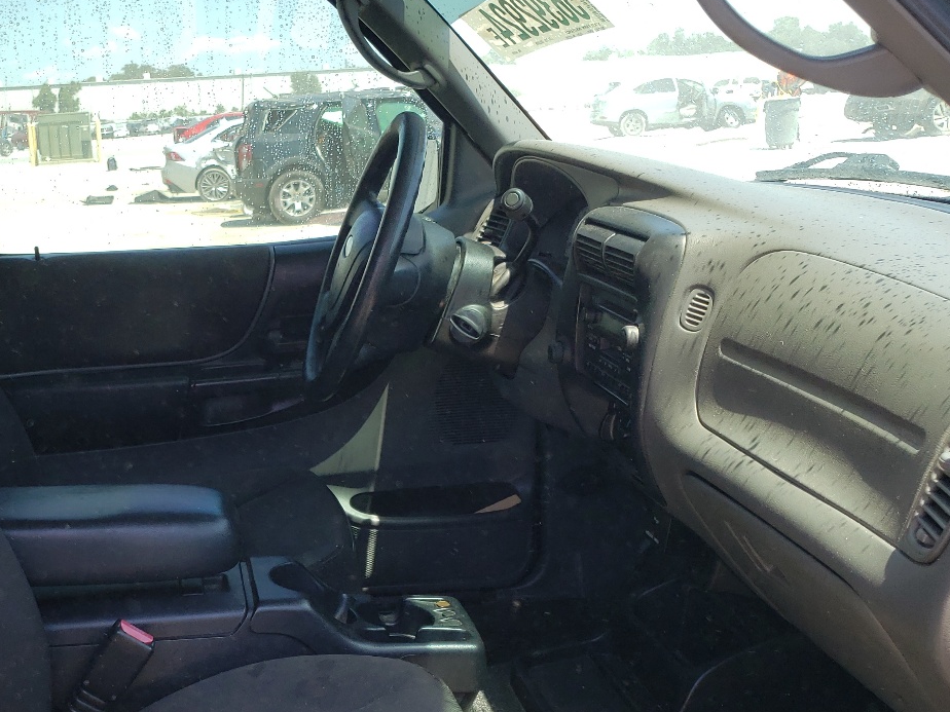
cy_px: 513
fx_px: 1235
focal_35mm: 45
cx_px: 214
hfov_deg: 40.6
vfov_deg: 31.7
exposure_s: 1/435
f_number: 1.5
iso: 50
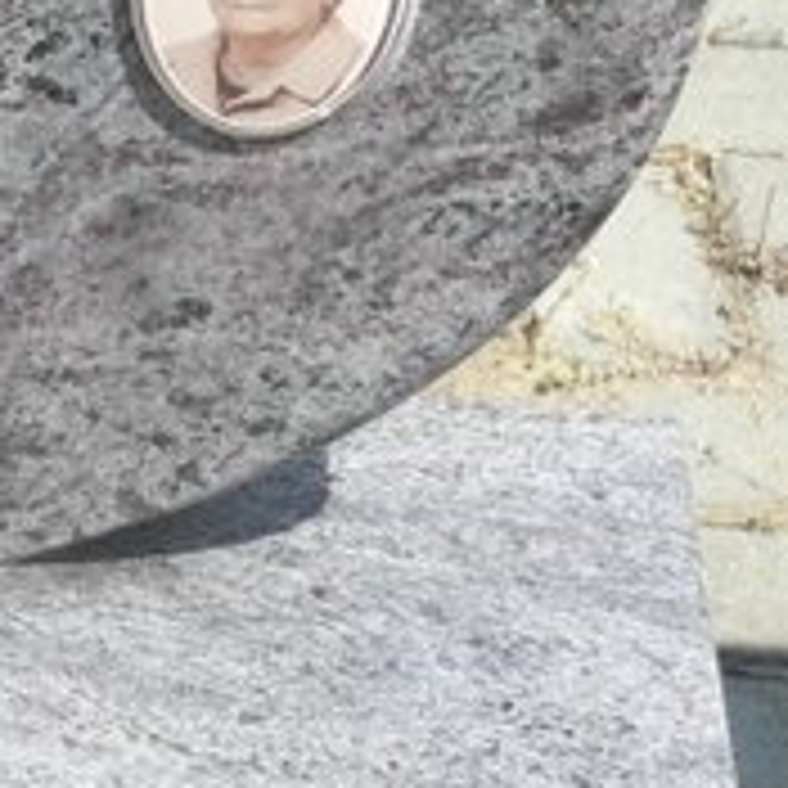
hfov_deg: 6.9
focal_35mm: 247
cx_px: -621
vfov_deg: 7.0
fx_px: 6361
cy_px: -428
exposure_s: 1/640
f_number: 3.5
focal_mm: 13
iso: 100
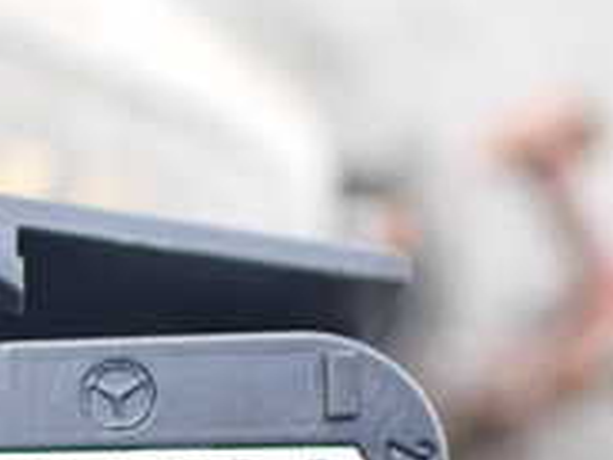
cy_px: 633
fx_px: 1735
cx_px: -336
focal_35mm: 98
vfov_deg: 14.3
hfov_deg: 17.7
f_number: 2.3
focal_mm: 5.4
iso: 320
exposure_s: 1/125
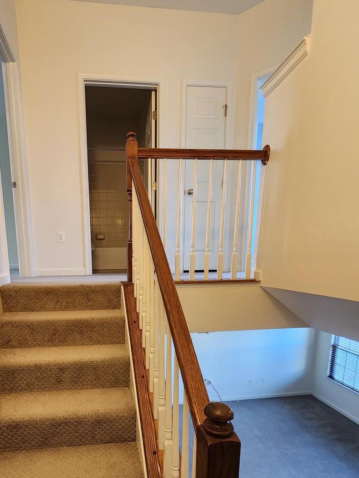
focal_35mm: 19
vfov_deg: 82.1
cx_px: 127
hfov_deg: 67.2
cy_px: 314
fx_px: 263
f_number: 2.2
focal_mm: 2.2
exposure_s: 1/40
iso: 320
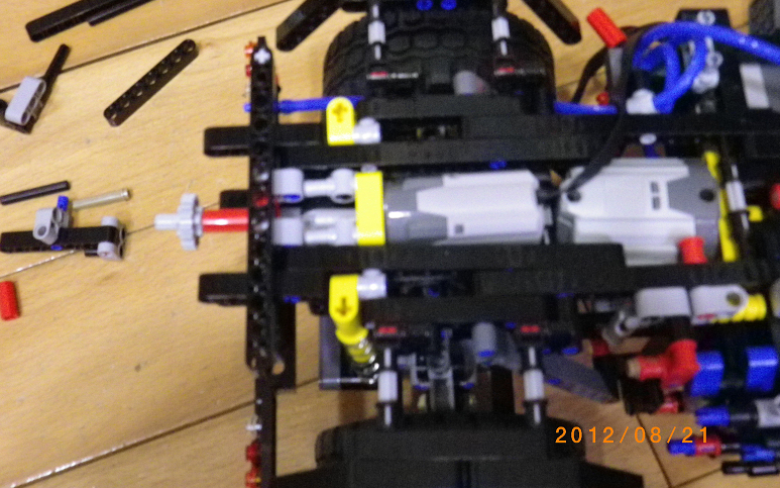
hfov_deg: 44.4
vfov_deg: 28.5
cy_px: 203
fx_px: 957
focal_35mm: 45
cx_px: 383
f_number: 3.9
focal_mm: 7.3
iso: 800
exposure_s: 1/10
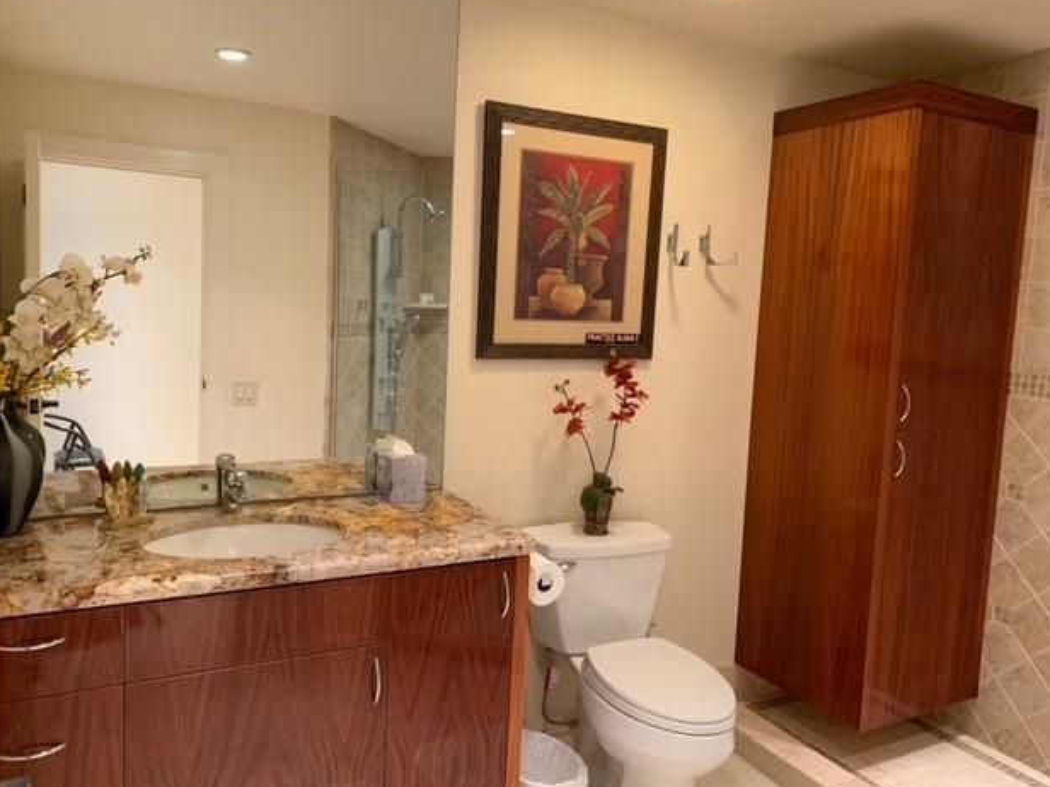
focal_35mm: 27
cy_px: 388
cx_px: 528
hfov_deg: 65.3
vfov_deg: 51.4
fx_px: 819
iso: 320
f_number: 1.8
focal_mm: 4.25
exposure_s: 1/60
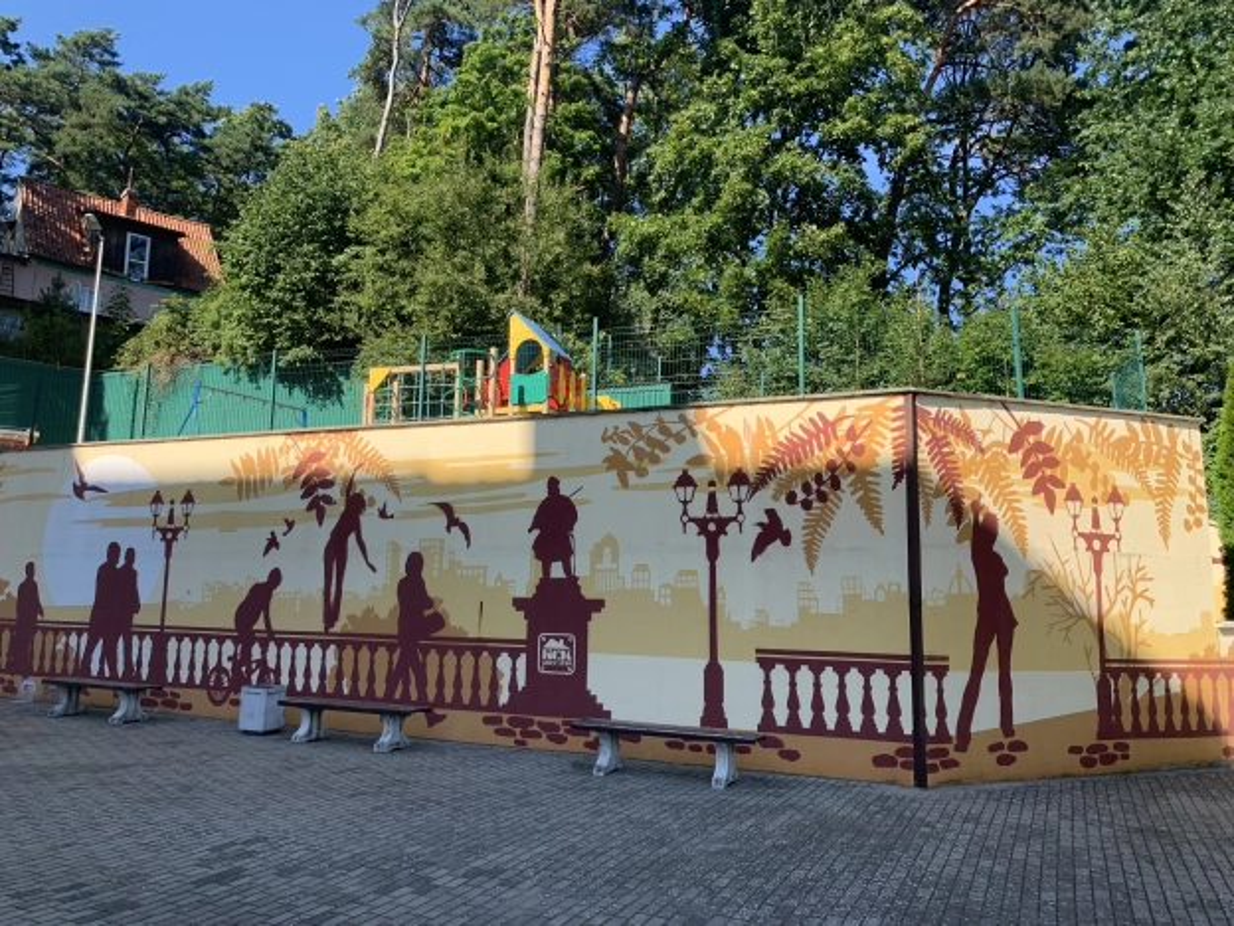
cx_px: 617
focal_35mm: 26
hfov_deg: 67.3
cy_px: 463
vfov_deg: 53.1
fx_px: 927
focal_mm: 4.25
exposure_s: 1/815
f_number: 1.8
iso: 25
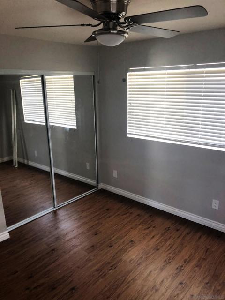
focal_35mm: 28
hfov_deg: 49.7
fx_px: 243
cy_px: 150
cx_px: 112
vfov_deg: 63.4
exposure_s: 1/17
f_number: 1.8
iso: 40
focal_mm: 3.99
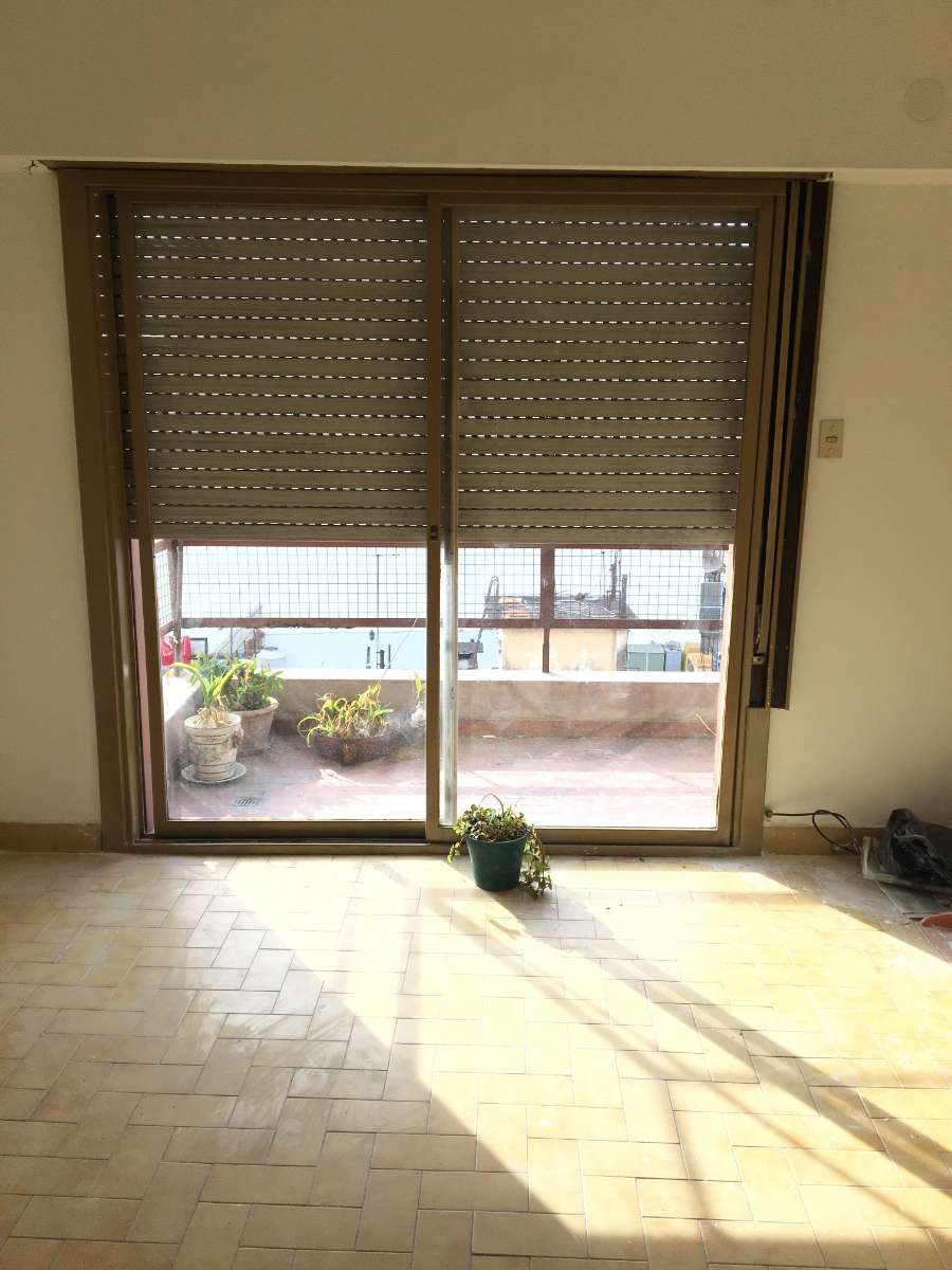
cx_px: 476
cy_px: 635
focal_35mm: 29
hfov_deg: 48.2
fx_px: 1063
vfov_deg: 61.7
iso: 25
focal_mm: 4.15
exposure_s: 1/437
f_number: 2.2
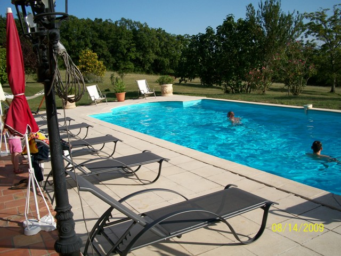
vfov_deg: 40.7
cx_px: 170
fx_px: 345
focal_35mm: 35
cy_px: 128
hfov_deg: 52.6
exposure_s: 1/500
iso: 80
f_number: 5.6
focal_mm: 6.3
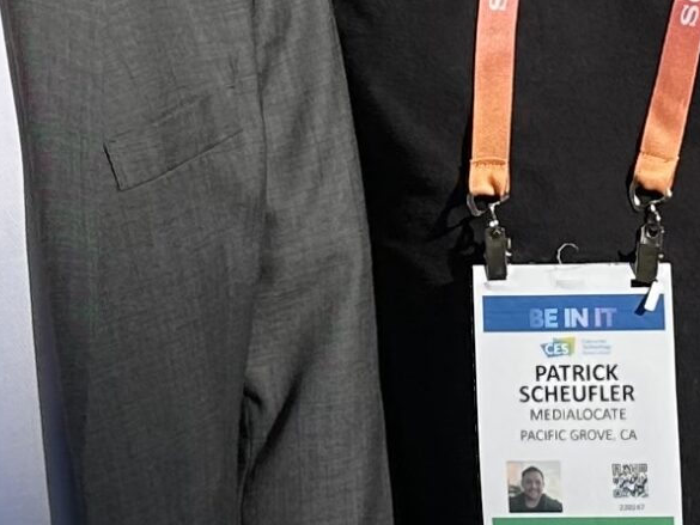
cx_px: 664
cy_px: 114
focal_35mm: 105
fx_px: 2124
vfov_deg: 14.0
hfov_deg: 18.3
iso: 80
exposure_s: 1/7576
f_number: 1.78
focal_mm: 6.86
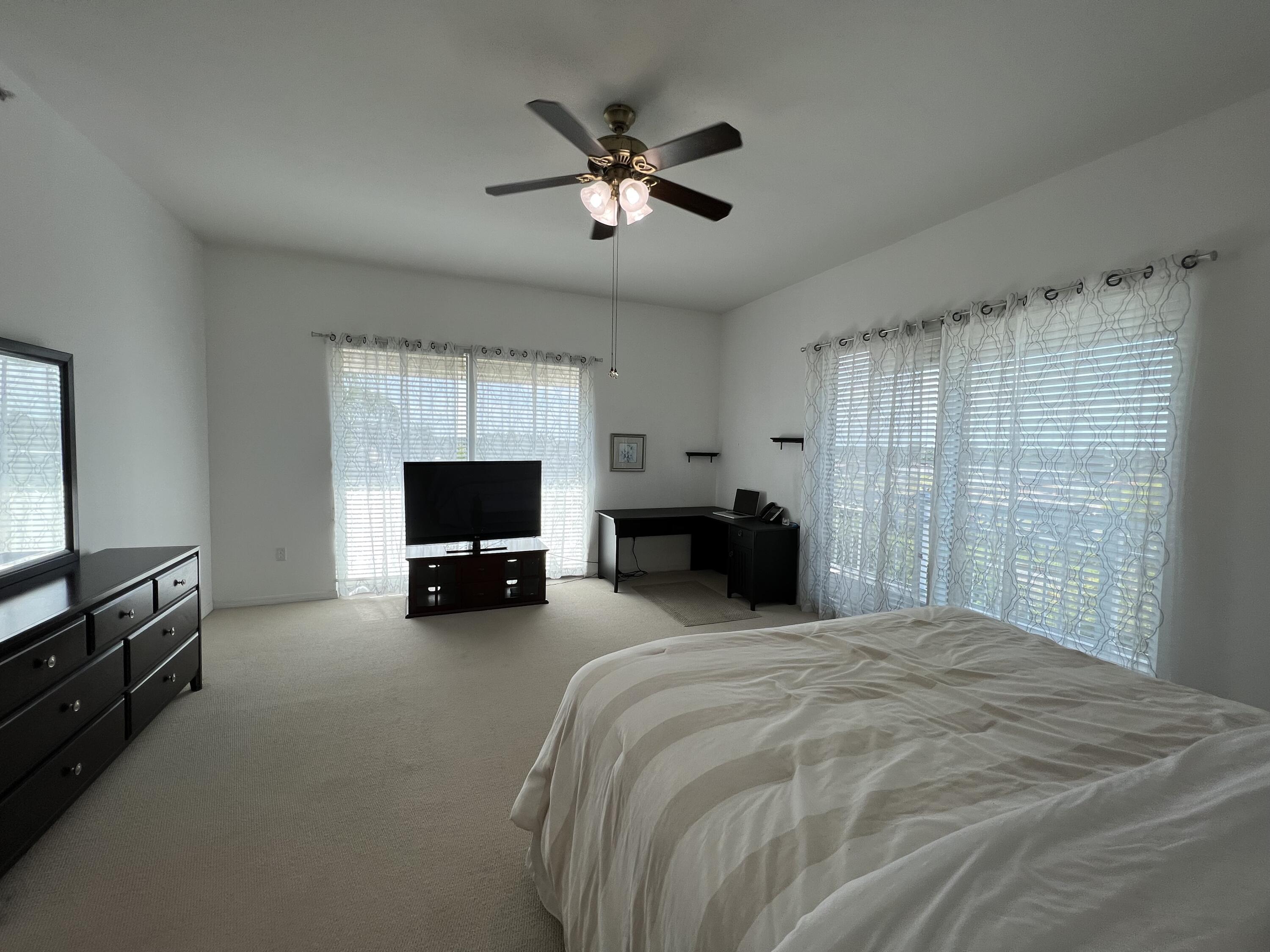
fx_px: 477
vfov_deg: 89.9
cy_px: 476
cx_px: 635
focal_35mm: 13
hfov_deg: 106.2
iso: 32
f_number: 1.8
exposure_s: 1/247
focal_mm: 1.57
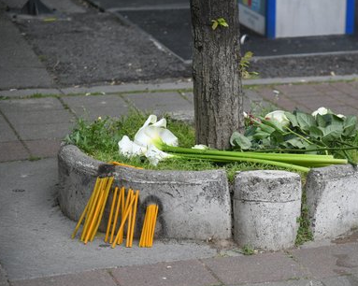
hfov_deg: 13.1
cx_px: 227
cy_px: 151
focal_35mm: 147
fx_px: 1557
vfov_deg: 10.5
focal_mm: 120
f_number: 4
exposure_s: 1/1000
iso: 1250
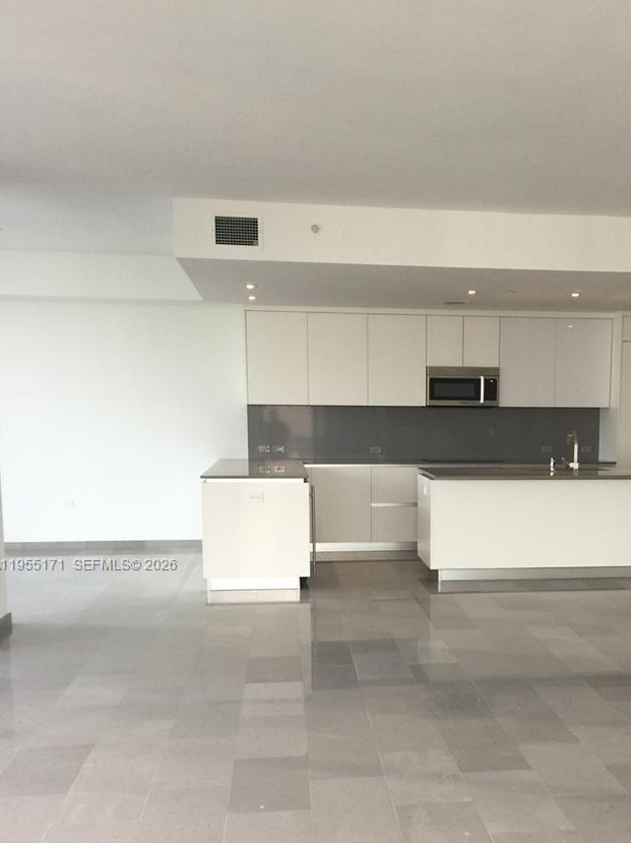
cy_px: 565
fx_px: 1022
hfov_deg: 33.9
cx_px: 445
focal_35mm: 42
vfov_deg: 44.1
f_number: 2.2
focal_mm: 4.15
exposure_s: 1/30
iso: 32
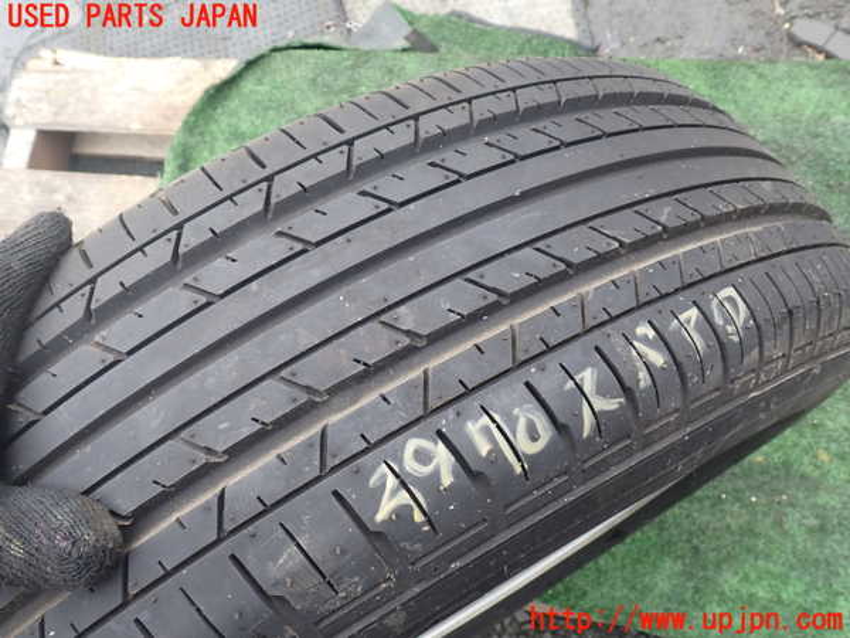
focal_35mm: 30
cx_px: 425
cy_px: 319
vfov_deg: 46.8
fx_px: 737
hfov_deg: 60.0
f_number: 3.2
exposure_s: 1/125
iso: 100
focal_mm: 5.4
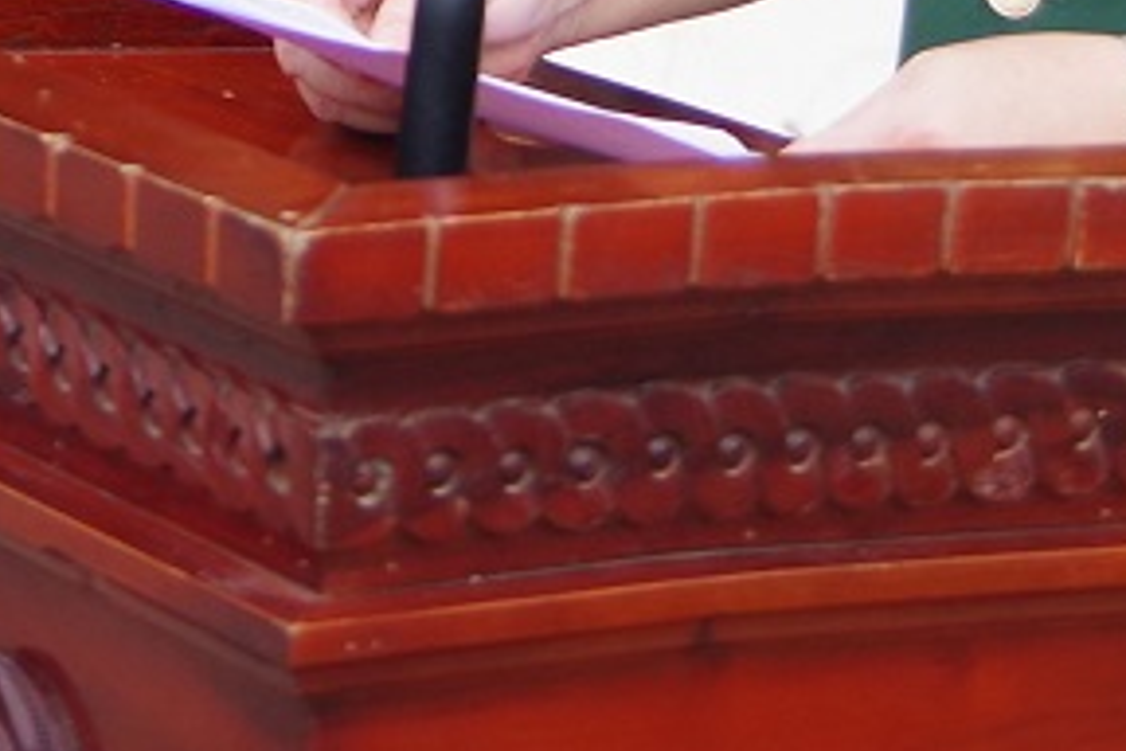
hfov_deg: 10.6
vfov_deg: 6.6
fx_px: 6067
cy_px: -1283
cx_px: 293
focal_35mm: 194
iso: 200
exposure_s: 1/500
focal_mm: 21
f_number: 4.5
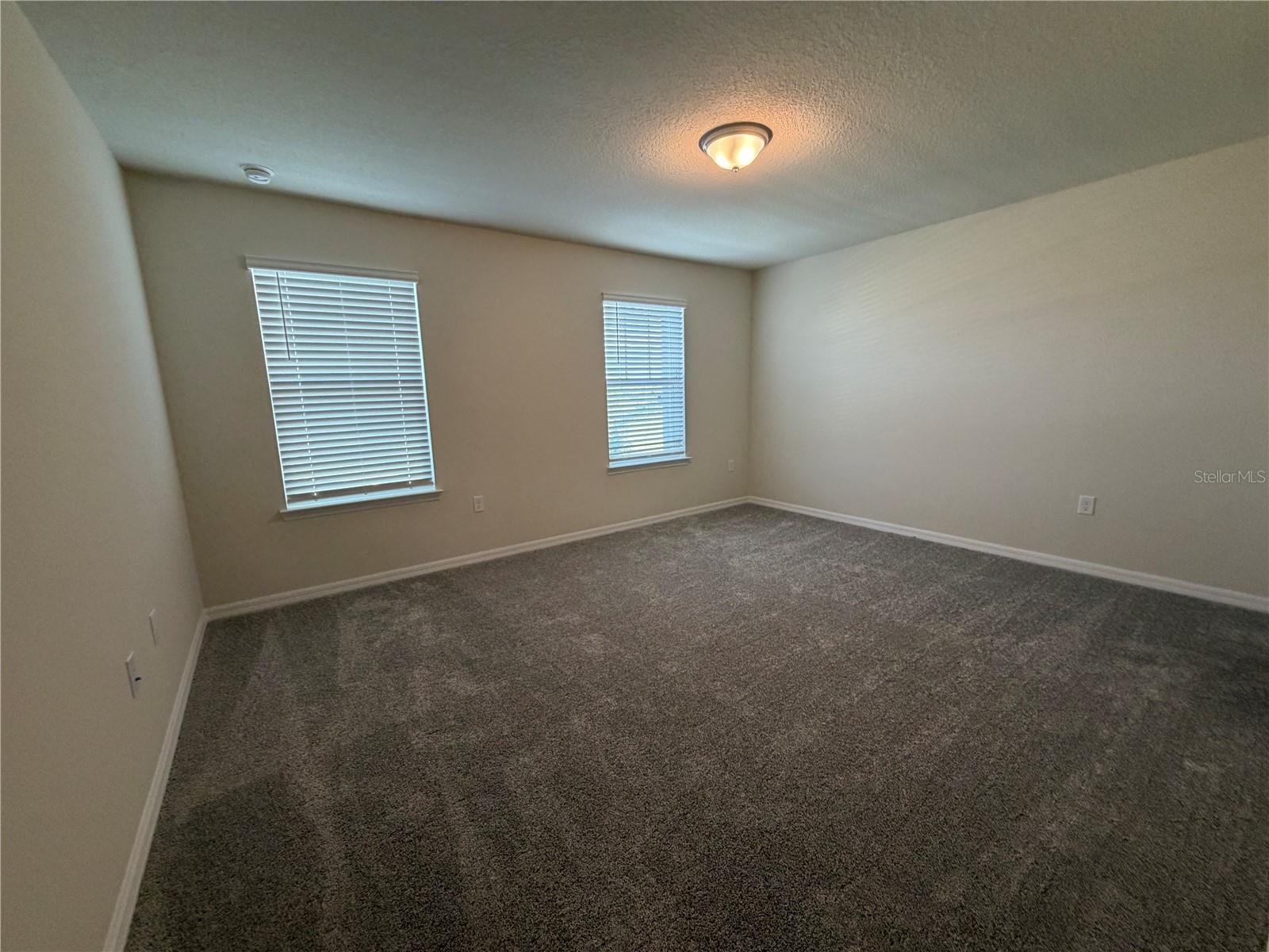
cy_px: 476
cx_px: 634
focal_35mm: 14
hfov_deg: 102.1
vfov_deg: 85.7
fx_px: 513
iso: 200
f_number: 2.2
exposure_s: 1/60
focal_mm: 2.22
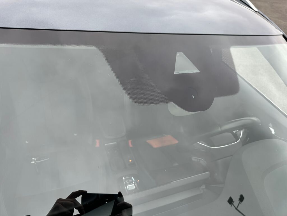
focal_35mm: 24
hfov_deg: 71.6
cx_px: 144
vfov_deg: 56.8
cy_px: 108
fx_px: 199
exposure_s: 1/173
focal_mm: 6.86
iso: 64
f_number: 1.78
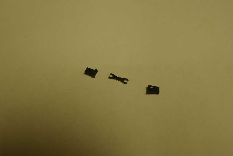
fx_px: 233
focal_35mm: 36
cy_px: 78
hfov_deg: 53.1
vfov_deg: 37.0
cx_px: 116
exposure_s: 1/45
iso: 400
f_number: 8
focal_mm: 24
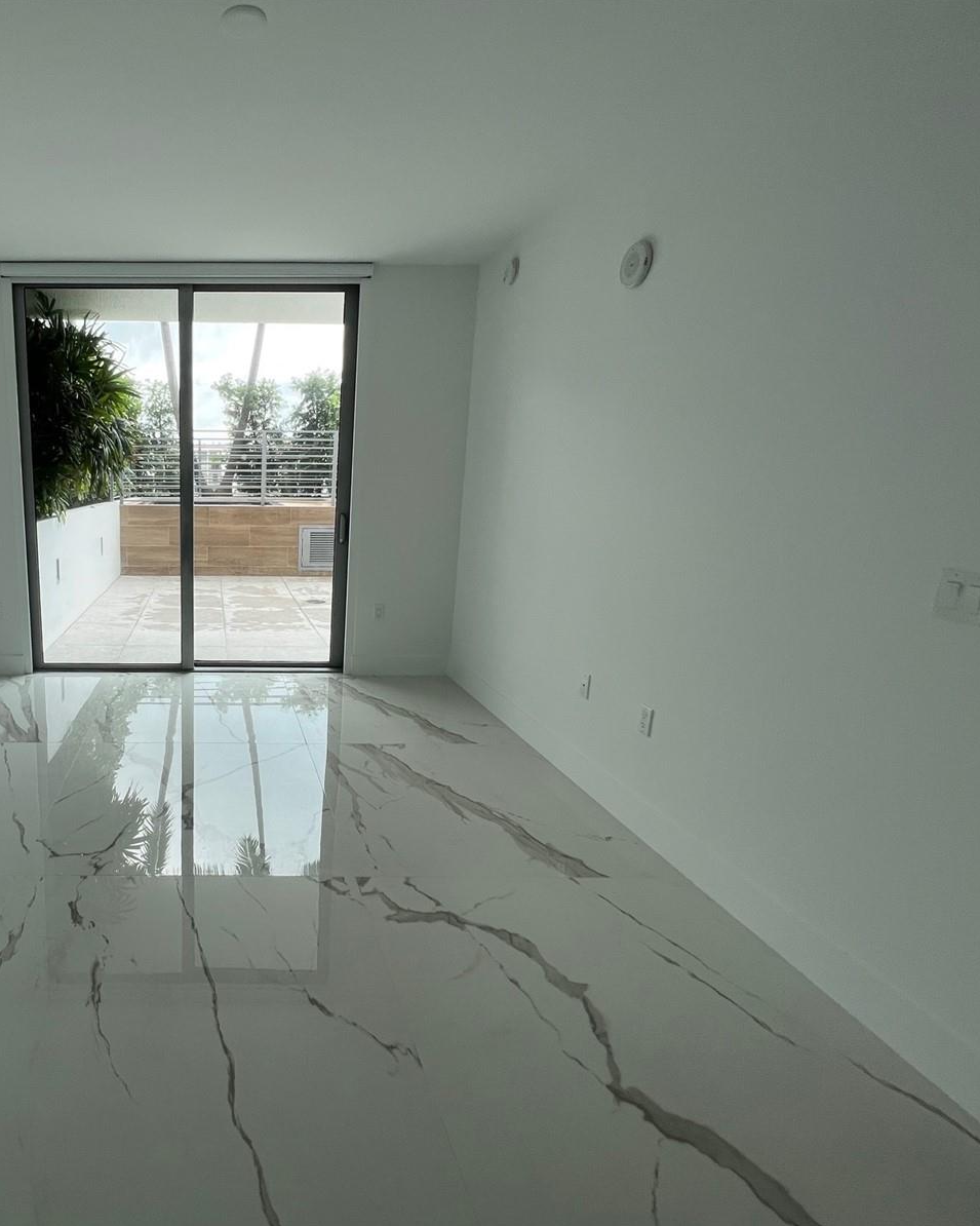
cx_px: 210
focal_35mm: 17
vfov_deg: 89.6
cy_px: 613
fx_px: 616
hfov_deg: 70.2
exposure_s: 1/241
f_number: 1.8
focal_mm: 1.57
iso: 32
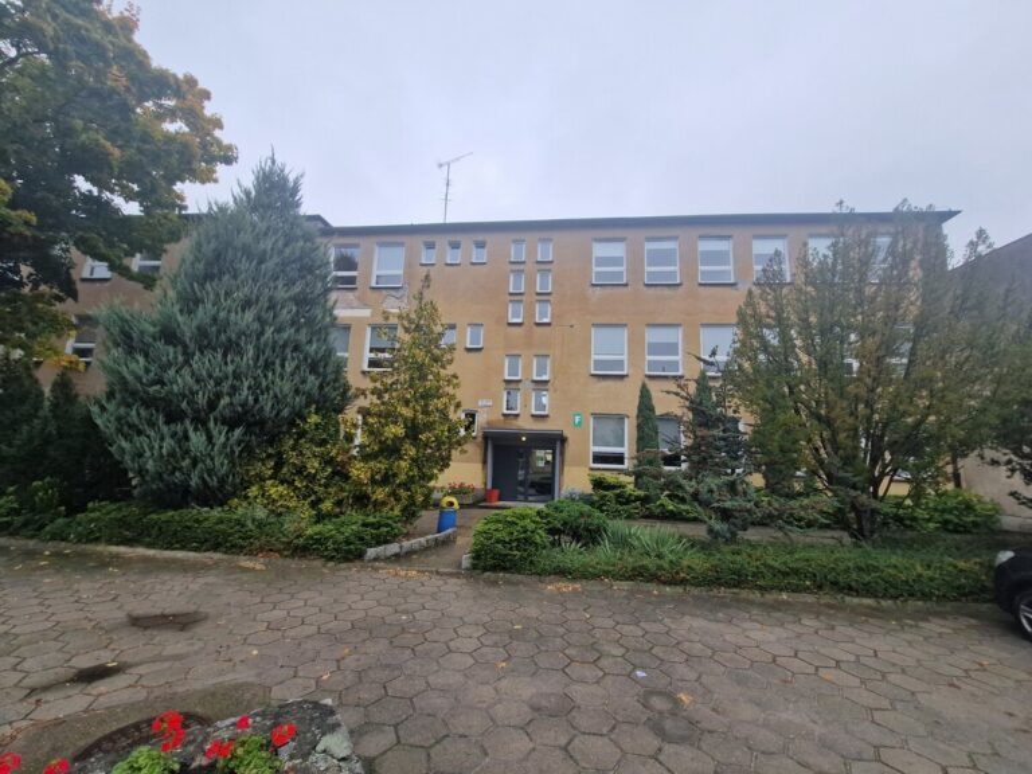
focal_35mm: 13
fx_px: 388
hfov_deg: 106.2
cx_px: 516
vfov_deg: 89.9
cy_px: 387
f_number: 2.2
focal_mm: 2.2
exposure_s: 1/596
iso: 50
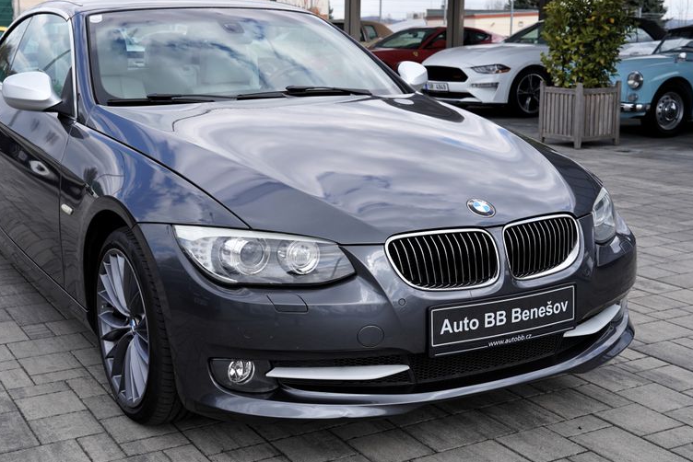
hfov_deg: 40.2
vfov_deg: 27.5
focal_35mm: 49
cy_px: 208
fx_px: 944
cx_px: 289
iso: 100
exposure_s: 1/200
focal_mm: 36
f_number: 6.3
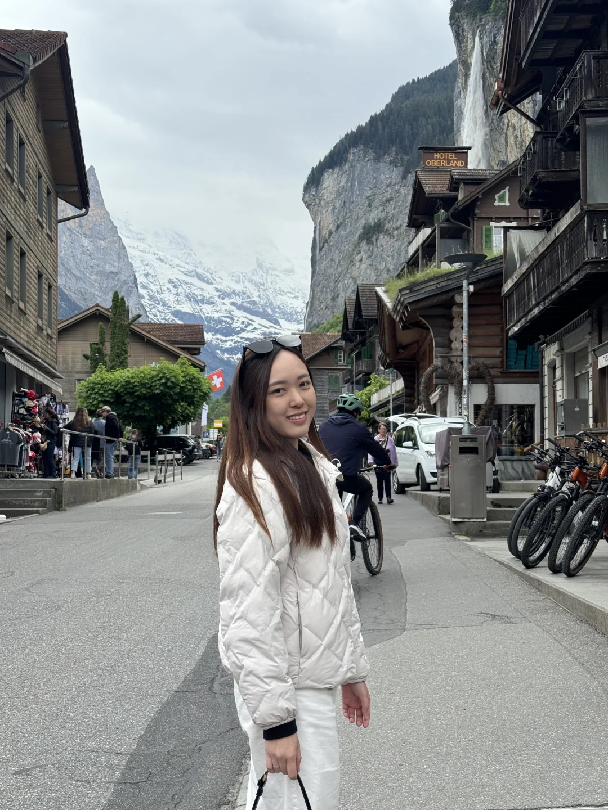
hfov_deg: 30.3
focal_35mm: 48
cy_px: 405
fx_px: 1124
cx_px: 304
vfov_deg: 39.7
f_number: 1.78
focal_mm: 6.76
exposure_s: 1/1312
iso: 64
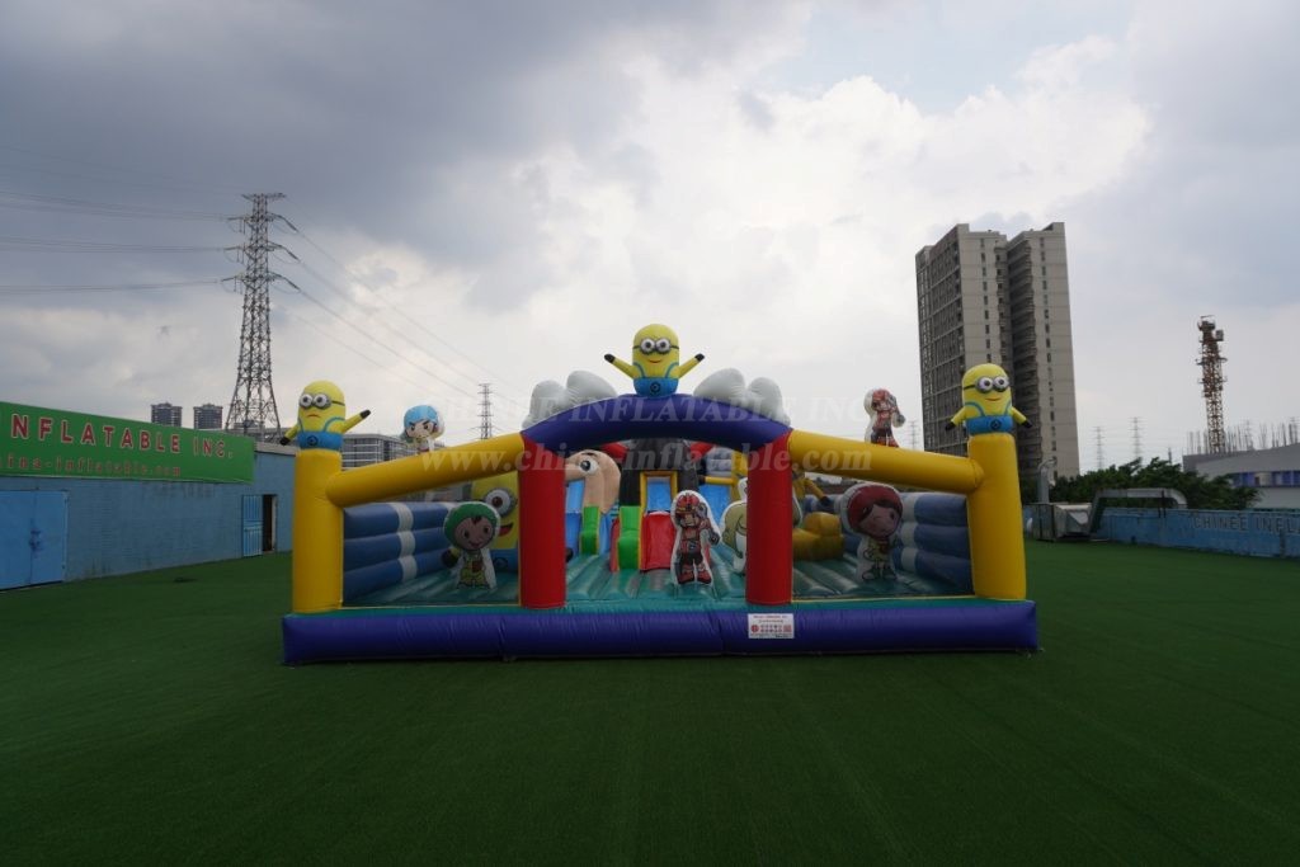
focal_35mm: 24
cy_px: 434
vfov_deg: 53.1
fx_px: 867
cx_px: 650
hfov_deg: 73.7
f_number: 5
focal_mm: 16
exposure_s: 1/400
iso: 100
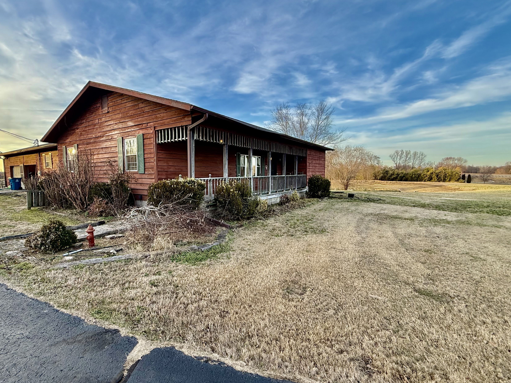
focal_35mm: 17
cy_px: 195
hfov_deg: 90.6
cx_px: 225
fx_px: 251
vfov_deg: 74.7
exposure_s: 1/176
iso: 64
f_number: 2.2
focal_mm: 2.22
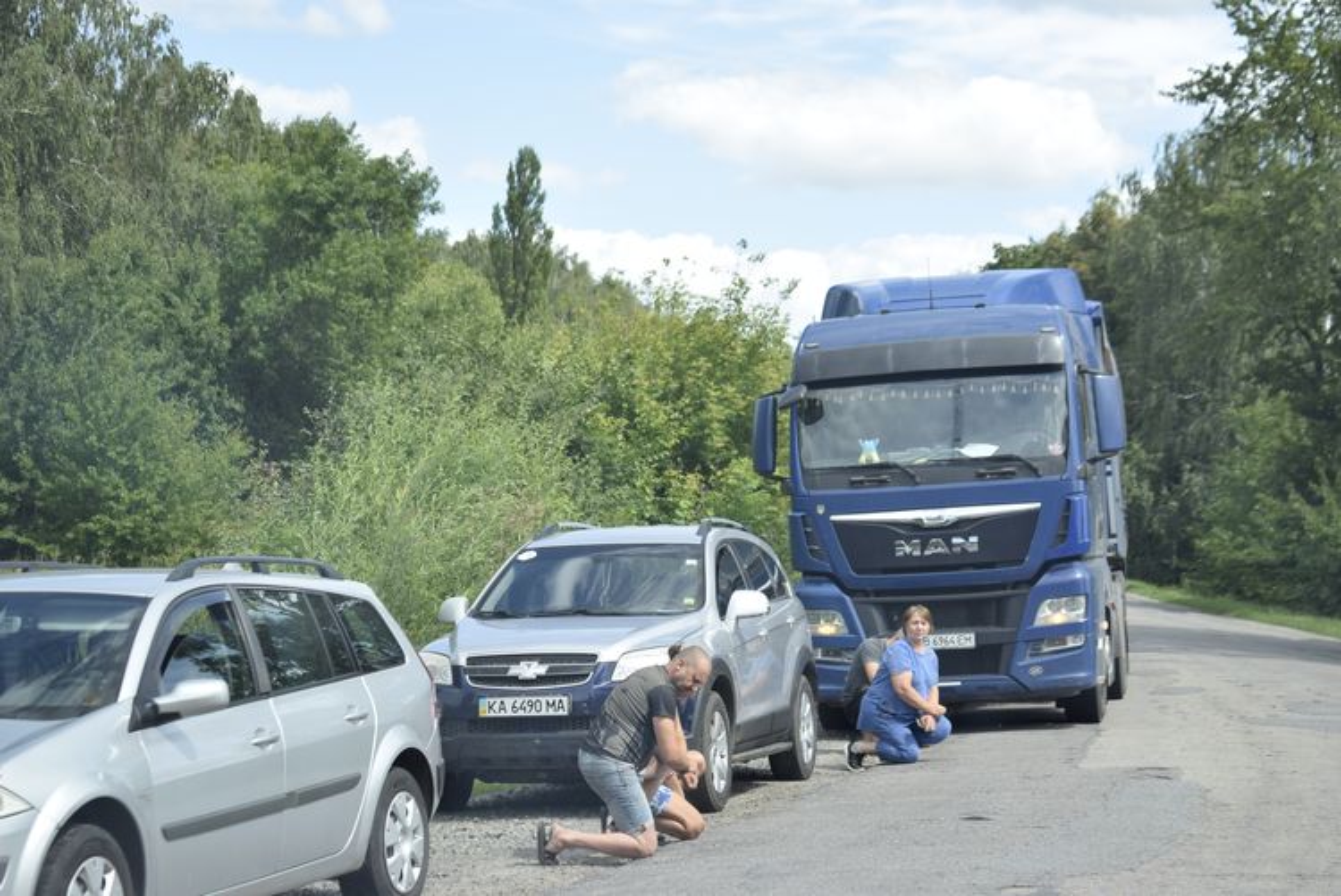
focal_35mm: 82
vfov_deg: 16.6
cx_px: 670
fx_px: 3075
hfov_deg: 24.6
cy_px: 448
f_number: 5.6
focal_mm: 55
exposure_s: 1/320
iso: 200
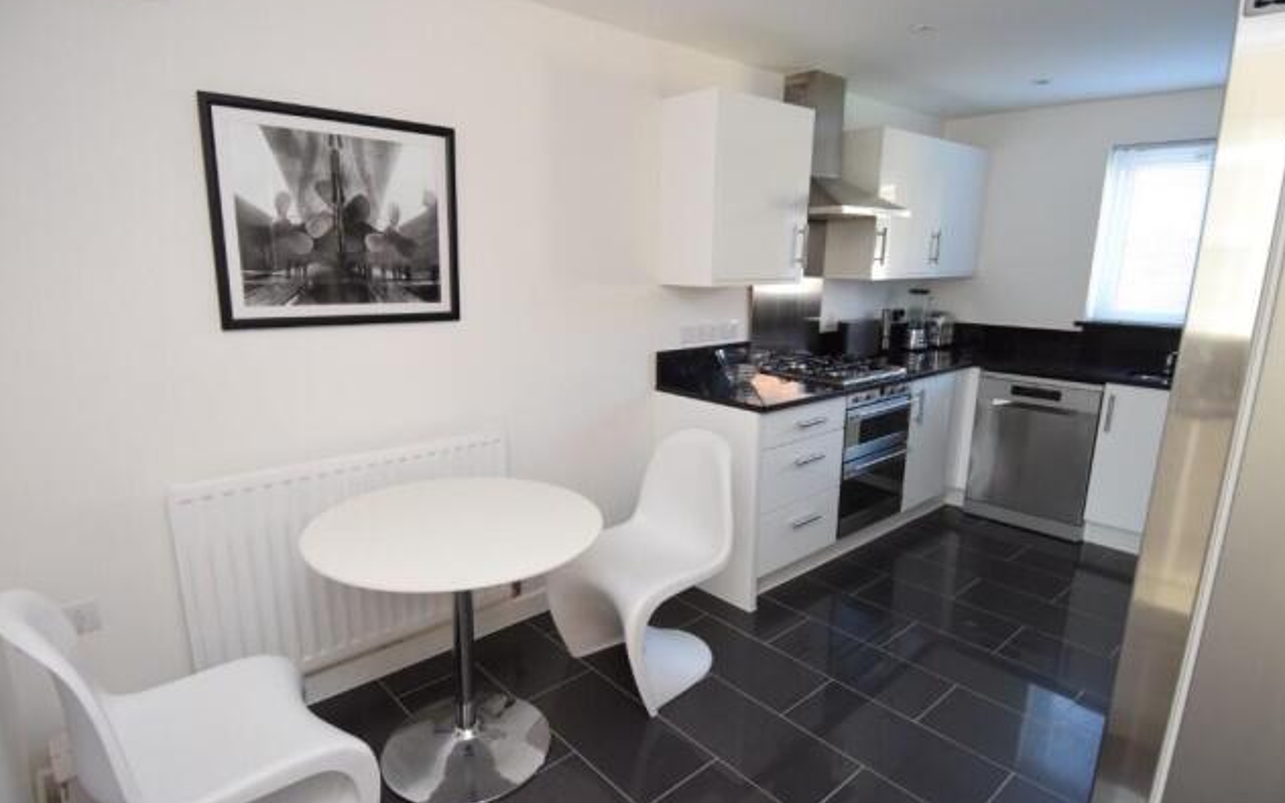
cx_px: 628
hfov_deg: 88.0
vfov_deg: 62.2
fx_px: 665
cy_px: 420
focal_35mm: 19
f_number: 4
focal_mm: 12
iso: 1400
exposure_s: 1/60
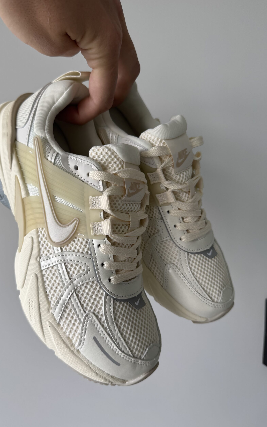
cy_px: 213
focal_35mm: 26
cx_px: 106
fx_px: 303
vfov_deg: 70.4
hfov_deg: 47.3
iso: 80
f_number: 1.78
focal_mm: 6.76
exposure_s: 1/121
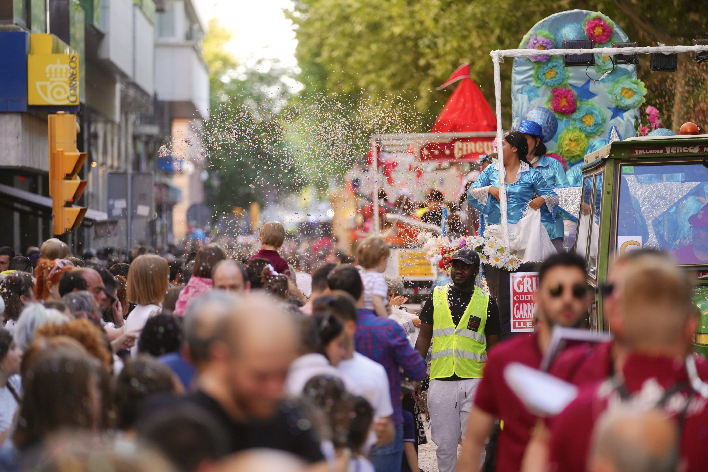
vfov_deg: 8.0
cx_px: 354
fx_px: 3362
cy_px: 236
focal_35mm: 171
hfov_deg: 12.0
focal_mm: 171
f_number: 2.8
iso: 800
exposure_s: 1/1000
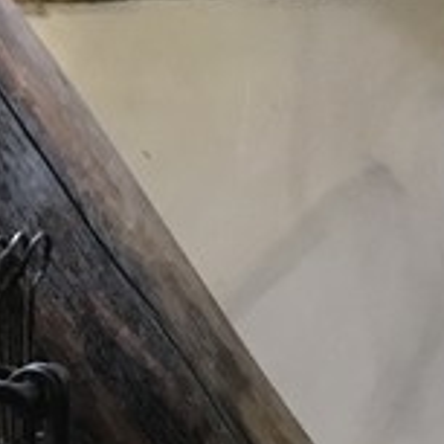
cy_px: 937
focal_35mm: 168
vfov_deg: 9.6
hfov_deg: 10.4
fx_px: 2438
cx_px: 313
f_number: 2.2
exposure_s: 1/17
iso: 400
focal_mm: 4.15
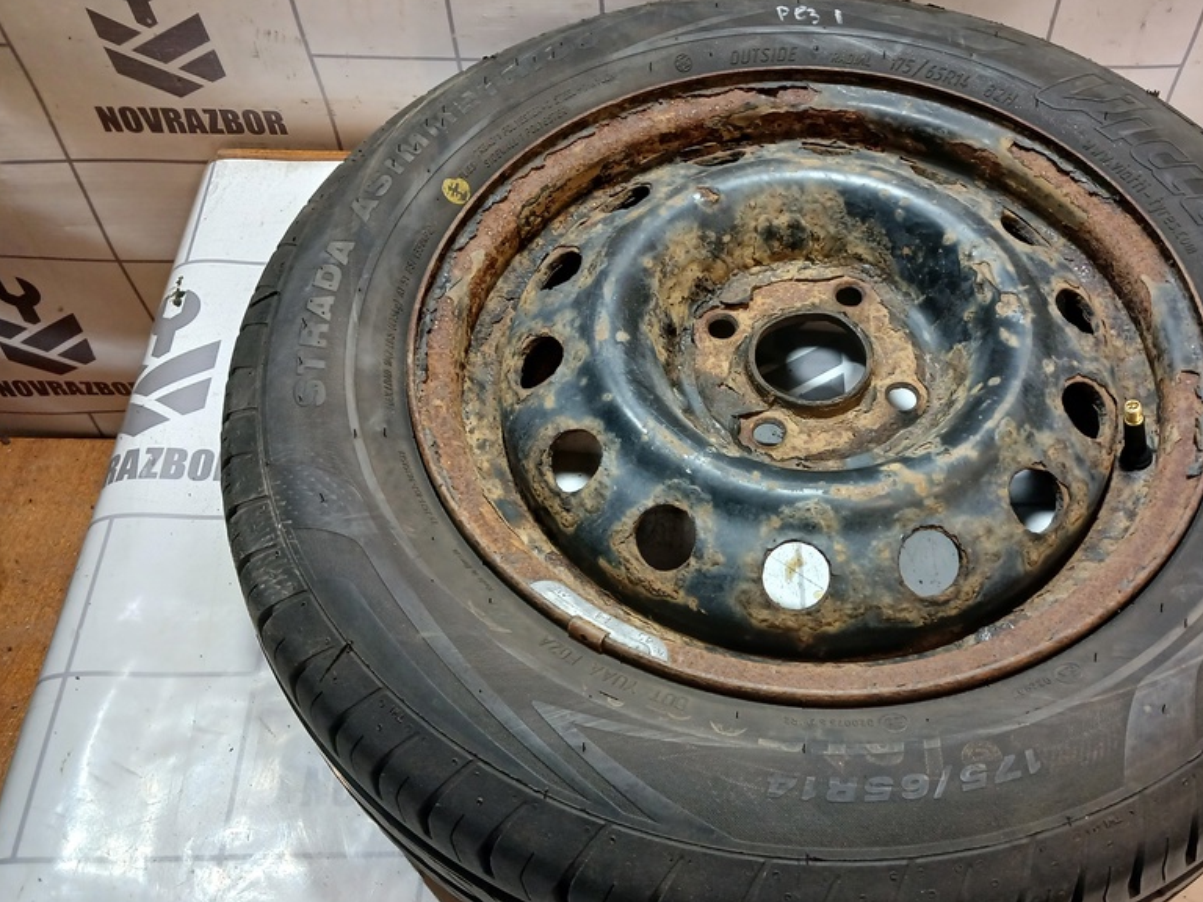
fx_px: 1251
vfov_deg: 39.7
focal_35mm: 36
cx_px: 763
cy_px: 465
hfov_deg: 50.8
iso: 125
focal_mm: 4
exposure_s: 1/50
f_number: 1.8
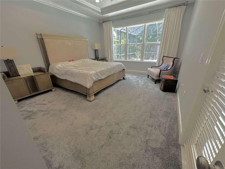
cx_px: 112
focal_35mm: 14
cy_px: 84
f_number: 2.2
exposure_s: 1/120
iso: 200
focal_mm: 2.22
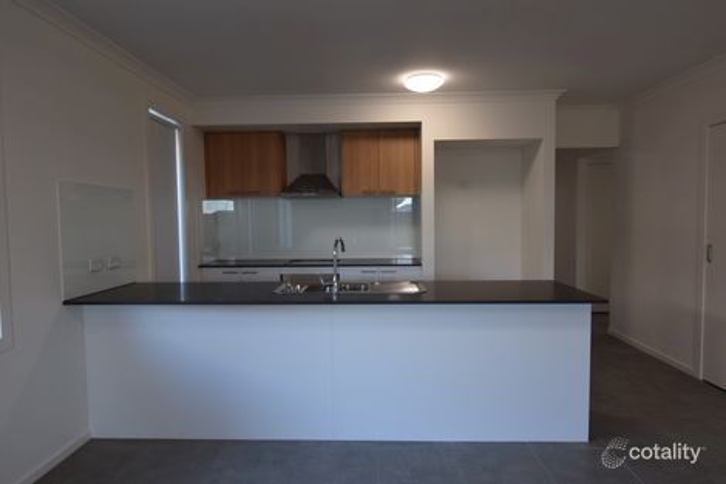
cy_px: 242
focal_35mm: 21
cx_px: 363
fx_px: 423
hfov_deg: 81.2
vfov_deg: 59.5
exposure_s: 1/100
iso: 400
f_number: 5
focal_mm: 14
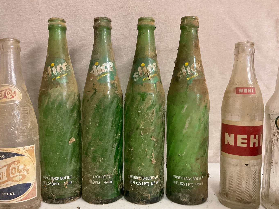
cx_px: 132
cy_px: 108
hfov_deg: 56.8
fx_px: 258
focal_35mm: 32
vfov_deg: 44.2
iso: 320
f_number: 1.8
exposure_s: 1/40
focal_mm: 3
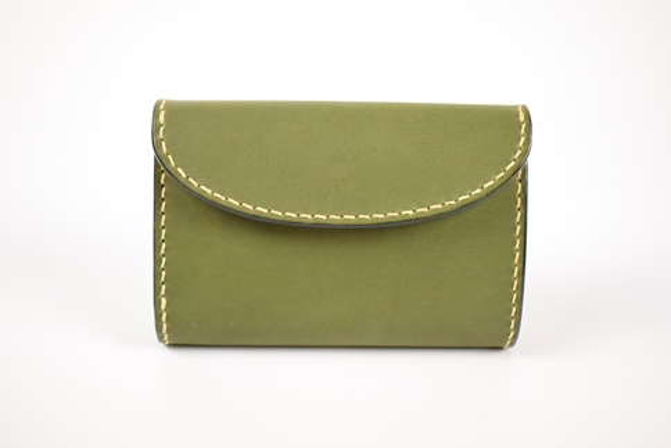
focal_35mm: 57
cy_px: 224
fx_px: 1063
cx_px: 336
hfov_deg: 35.0
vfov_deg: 23.8
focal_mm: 38
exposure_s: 1/200
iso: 3200
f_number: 4.8
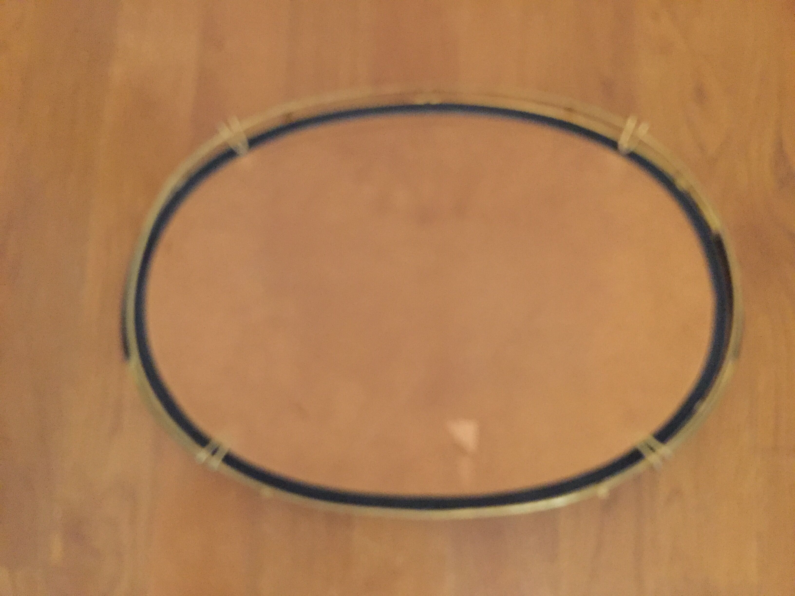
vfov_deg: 48.2
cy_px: 298
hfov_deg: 61.7
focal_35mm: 29
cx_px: 398
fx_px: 666
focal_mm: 4.15
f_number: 2.2
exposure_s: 1/17
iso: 500
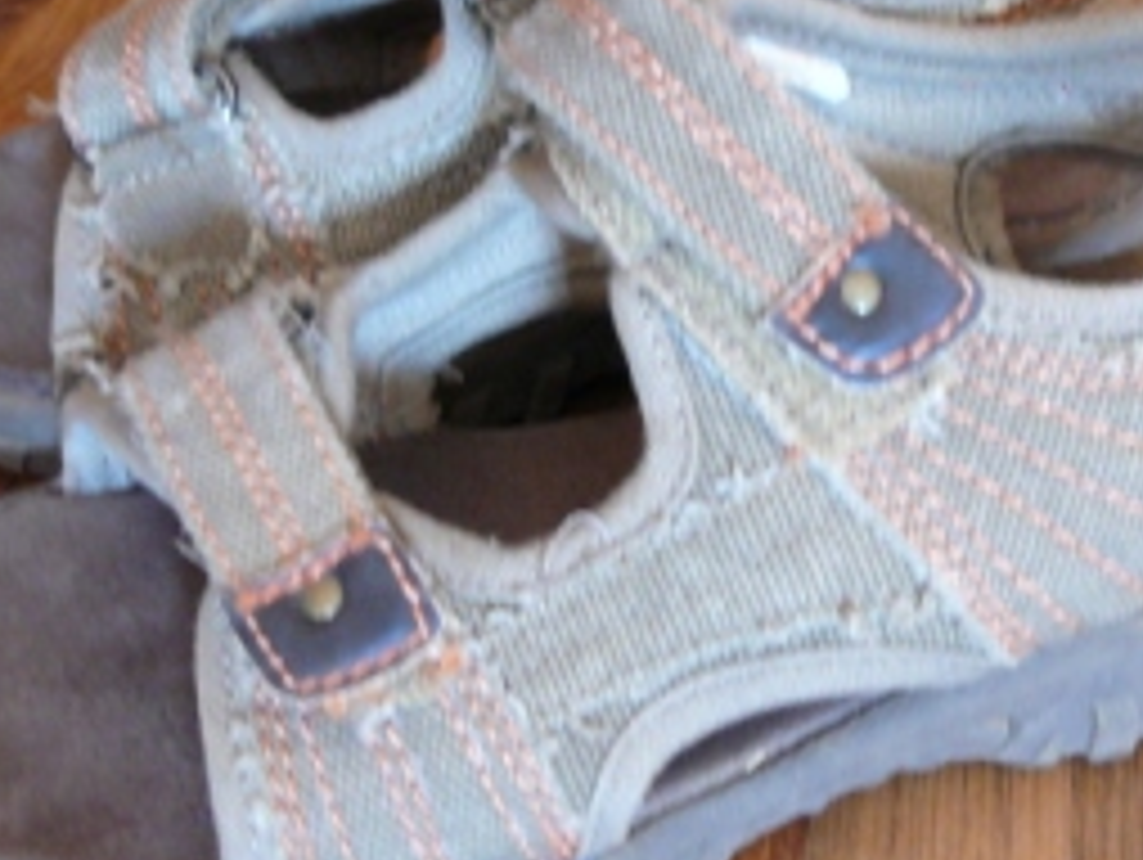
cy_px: 477
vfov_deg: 22.0
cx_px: 693
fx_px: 2214
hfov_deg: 28.9
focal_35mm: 67
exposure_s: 1/6
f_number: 3
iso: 200
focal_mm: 5.6
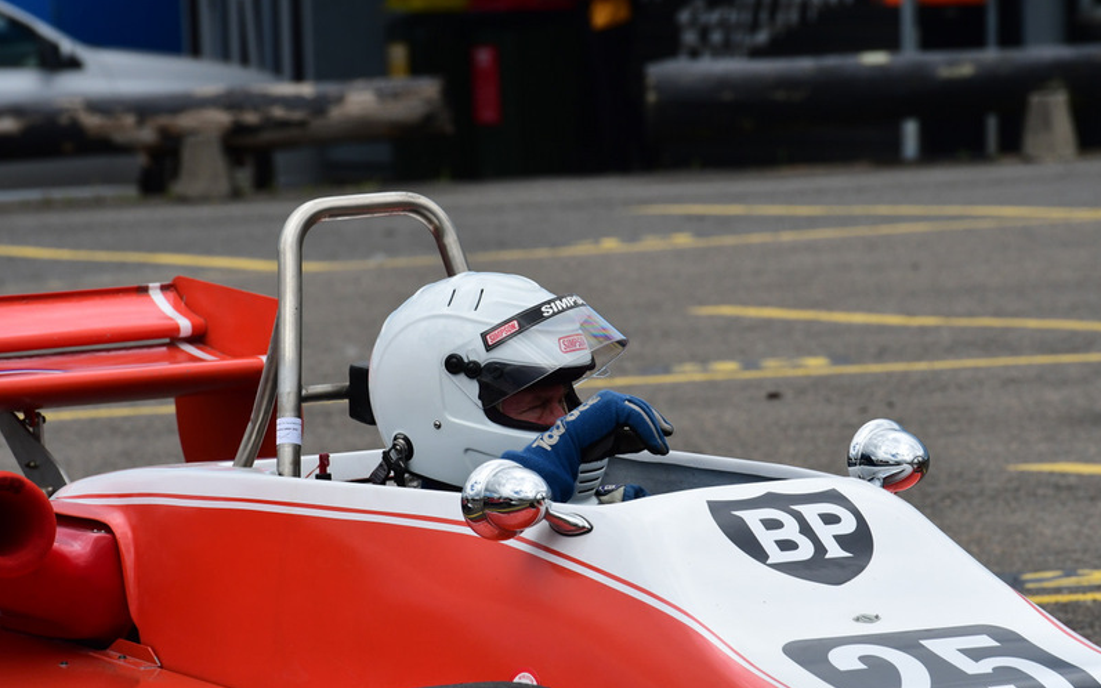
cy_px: 352
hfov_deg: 6.8
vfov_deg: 4.3
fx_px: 9211
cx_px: 551
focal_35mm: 307
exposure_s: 1/500
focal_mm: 200
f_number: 11
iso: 640
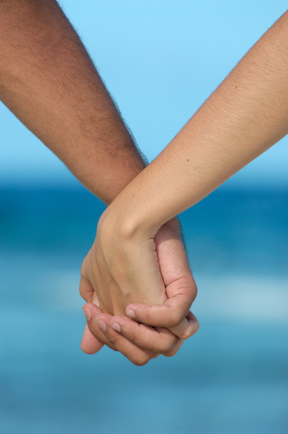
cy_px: 217
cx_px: 144
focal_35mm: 300
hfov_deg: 4.6
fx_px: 3607
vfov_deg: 6.9
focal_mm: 200
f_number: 5.6
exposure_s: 1/800
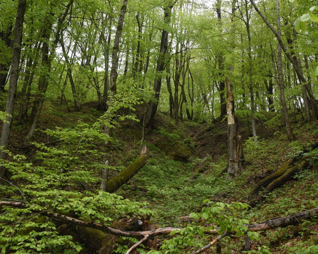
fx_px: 329
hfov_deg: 51.4
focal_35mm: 35
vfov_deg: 42.2
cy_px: 127
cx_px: 177
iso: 800
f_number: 13
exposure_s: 1/125
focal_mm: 31
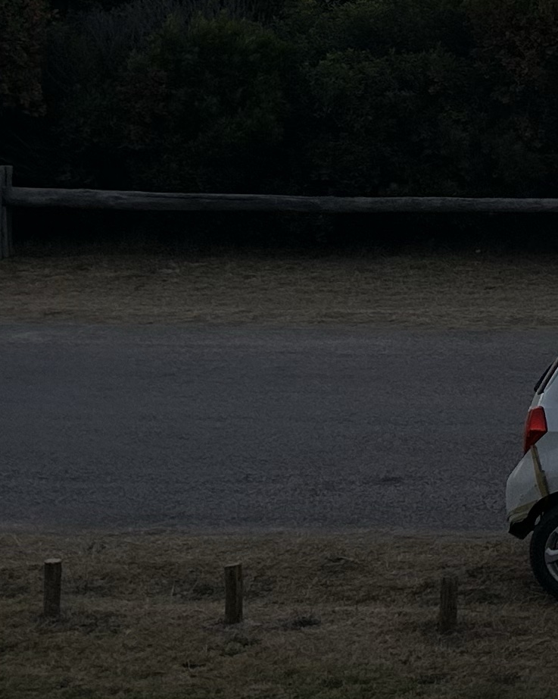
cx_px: 951
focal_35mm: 111
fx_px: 2293
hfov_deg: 12.8
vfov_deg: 16.9
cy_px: -21
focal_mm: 5.7
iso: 50
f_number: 1.5
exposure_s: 1/558
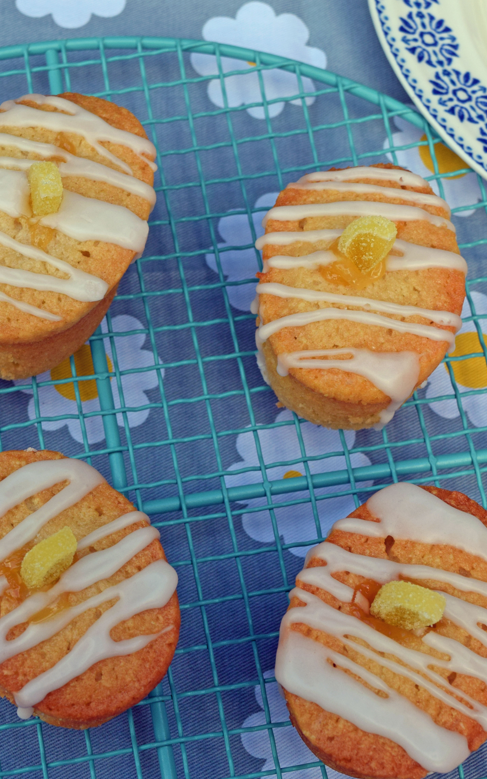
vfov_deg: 26.1
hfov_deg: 16.5
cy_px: 394
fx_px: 1678
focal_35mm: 79
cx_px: 201
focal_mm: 34
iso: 400
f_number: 7.1
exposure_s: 1/200
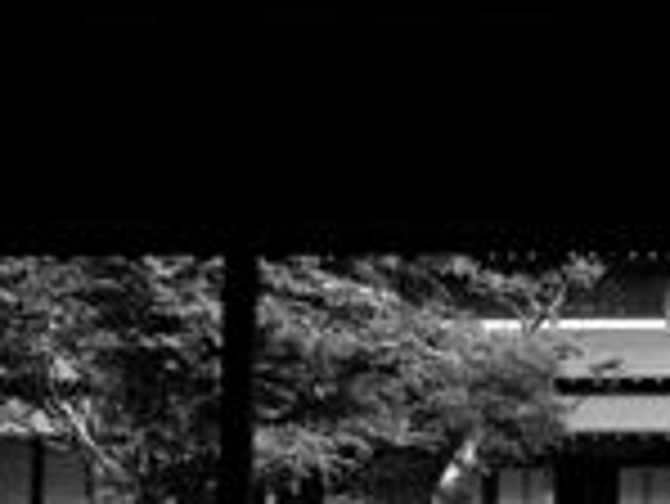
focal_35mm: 81
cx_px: 589
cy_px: 320
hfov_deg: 23.5
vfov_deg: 18.2
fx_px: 1569
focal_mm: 28
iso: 200
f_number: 2.8
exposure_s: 1/250
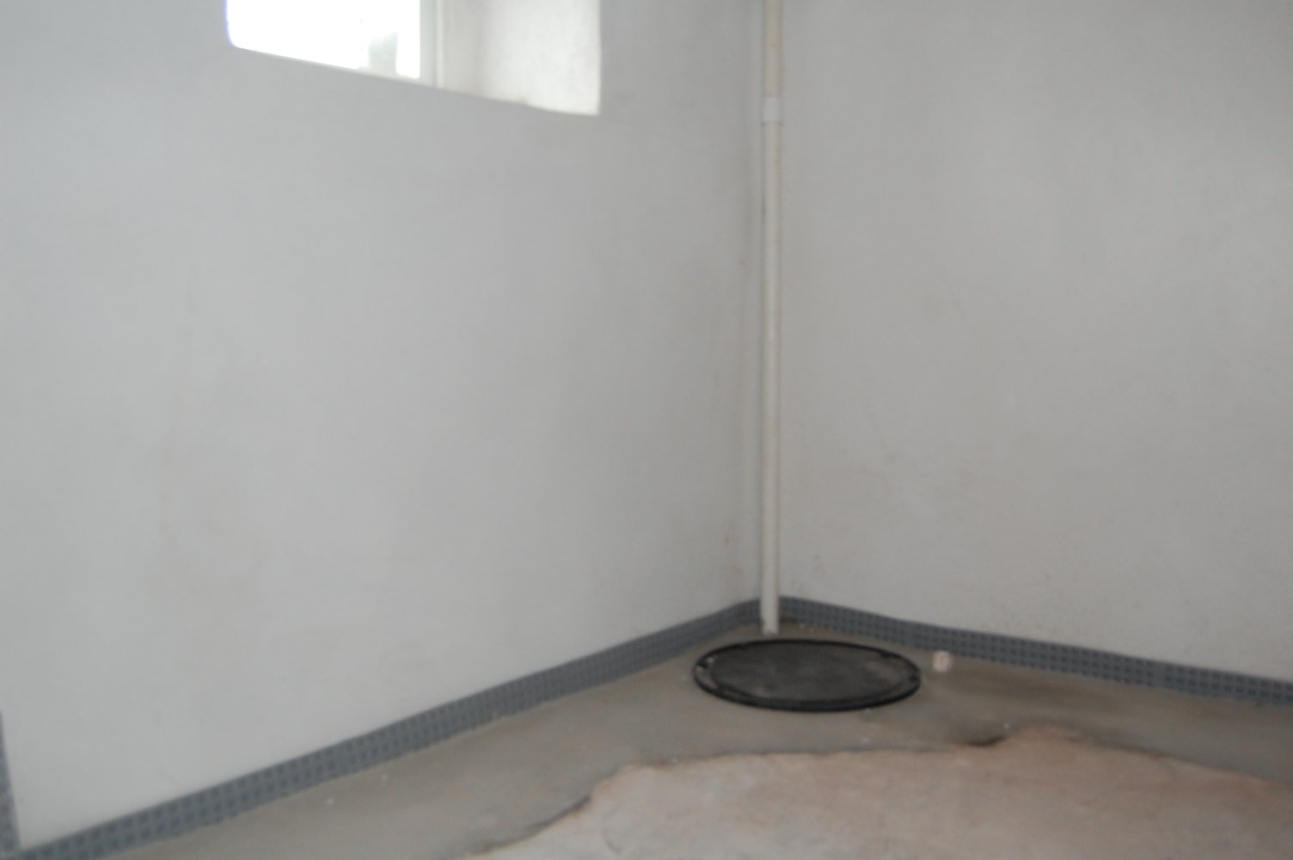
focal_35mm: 33
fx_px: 1184
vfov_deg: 39.9
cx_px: 646
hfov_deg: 57.3
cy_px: 430
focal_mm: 22
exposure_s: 1/60
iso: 400
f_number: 3.8
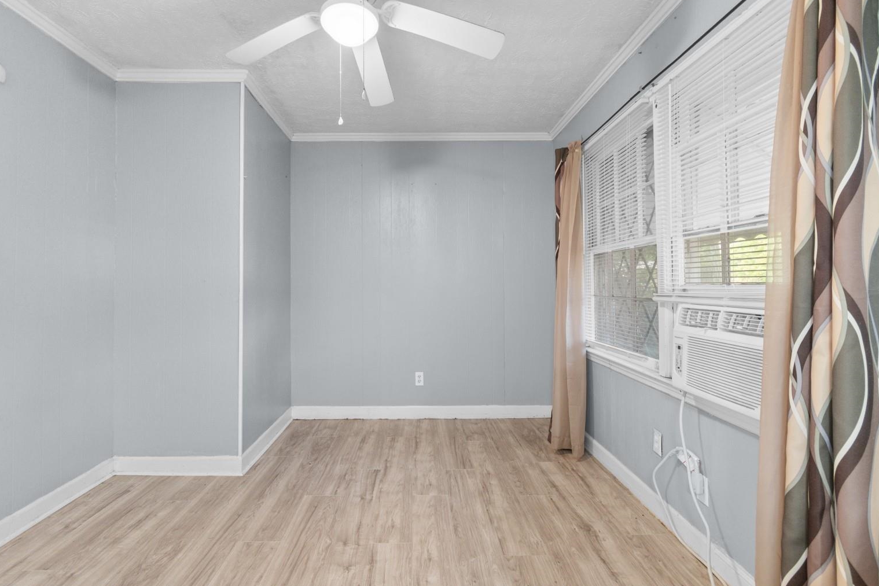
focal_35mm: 16
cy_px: 276
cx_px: 420
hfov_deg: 96.7
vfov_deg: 73.7
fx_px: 391
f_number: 4.5
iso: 100
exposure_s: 1
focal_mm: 10
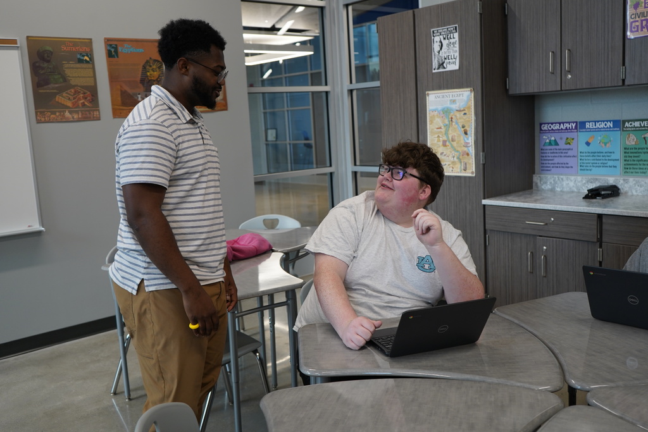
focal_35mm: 34
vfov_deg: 38.9
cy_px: 216
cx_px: 324
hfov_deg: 55.8
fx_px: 612
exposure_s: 1/160
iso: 640
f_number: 4
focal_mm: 34
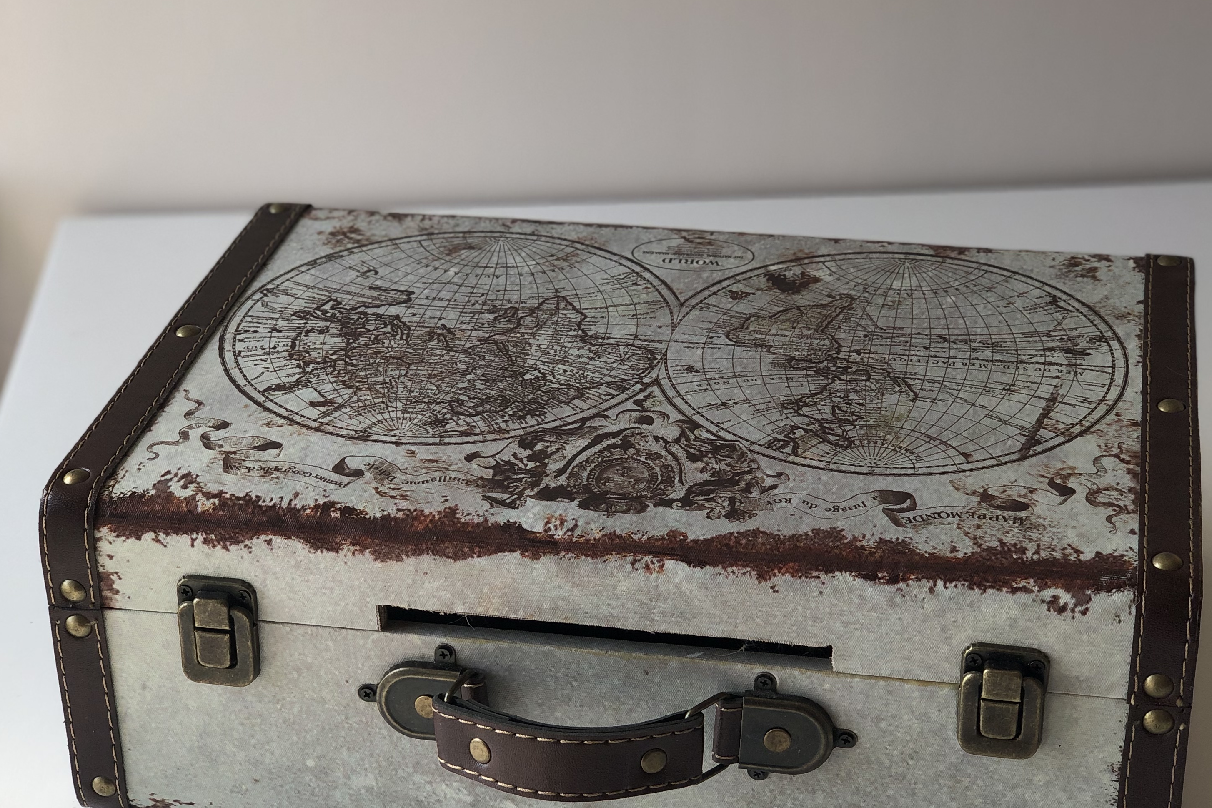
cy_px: 488
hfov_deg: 27.0
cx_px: 619
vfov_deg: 18.2
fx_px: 2525
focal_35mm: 75
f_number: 2.4
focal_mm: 6
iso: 16
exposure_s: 1/120
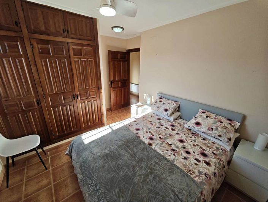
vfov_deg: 85.8
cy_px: 101
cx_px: 134
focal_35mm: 14
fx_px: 108
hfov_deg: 102.0
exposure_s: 1/100
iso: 64
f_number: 2.2
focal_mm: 2.16
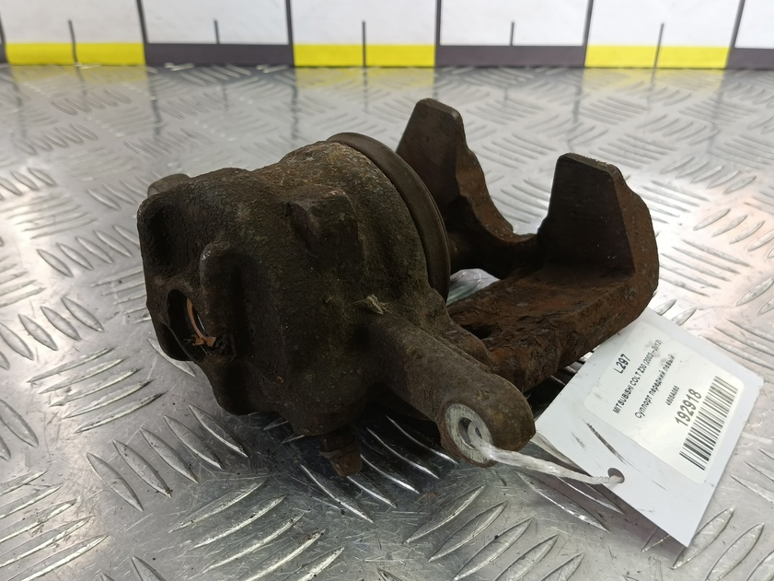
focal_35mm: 28
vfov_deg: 49.7
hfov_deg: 63.4
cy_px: 308
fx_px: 626
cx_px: 392
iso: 95
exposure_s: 1/50
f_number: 1.6
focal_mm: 4.11
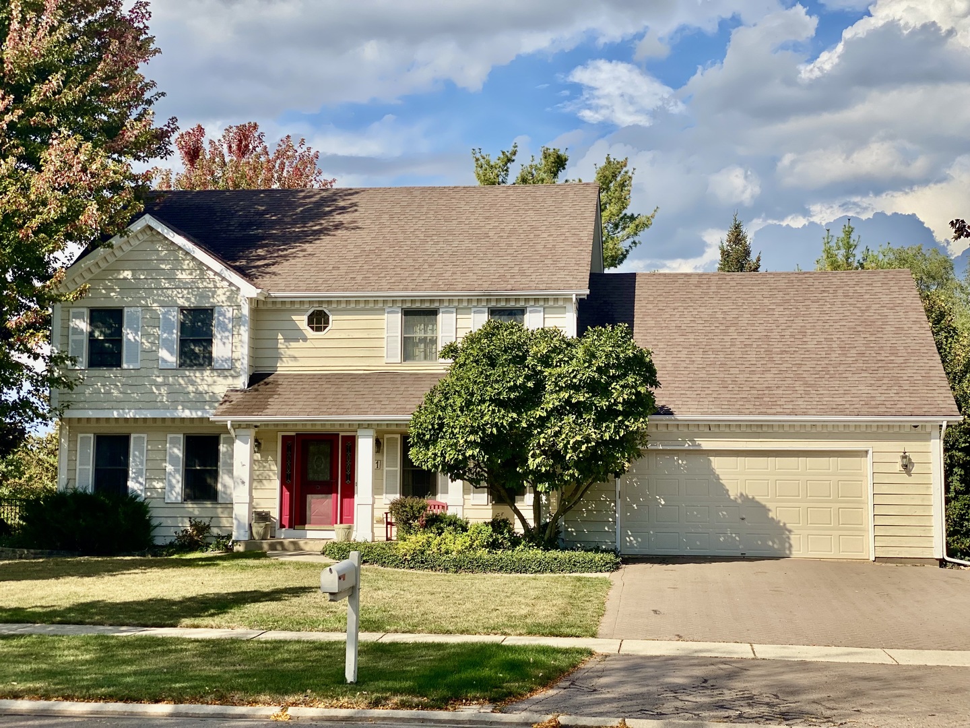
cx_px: 485
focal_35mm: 52
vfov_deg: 28.0
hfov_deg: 36.8
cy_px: 364
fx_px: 1457
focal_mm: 6
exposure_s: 1/1916
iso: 20
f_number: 2
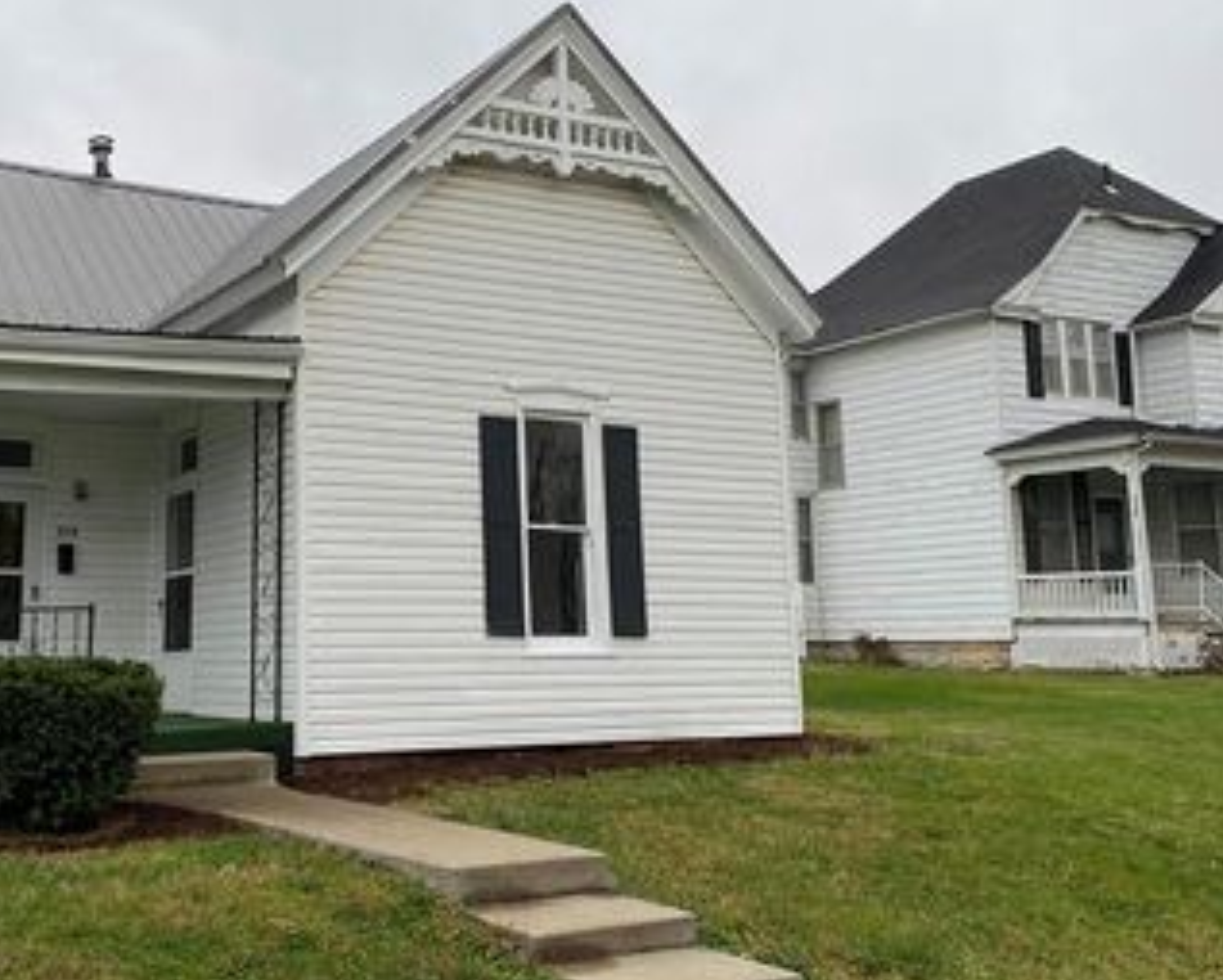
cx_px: 343
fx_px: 1449
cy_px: 442
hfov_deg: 44.6
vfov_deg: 37.3
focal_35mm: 40
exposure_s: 1/324
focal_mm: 4.25
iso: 32
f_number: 1.8
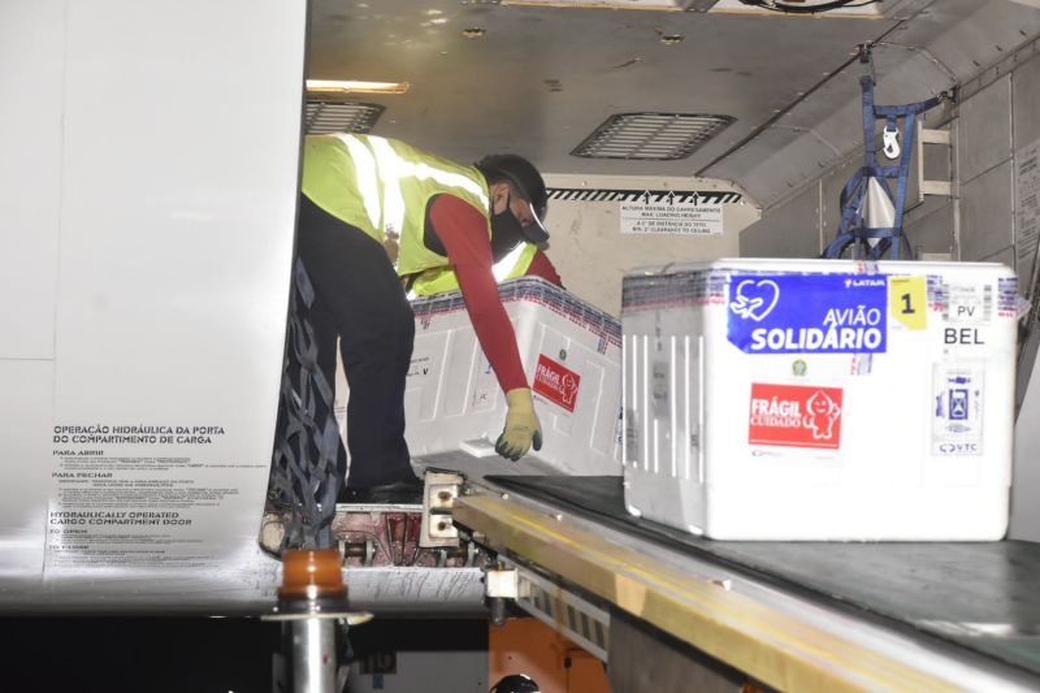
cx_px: 520
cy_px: 346
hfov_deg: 19.5
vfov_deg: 13.0
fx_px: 3033
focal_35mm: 105
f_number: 5.3
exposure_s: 1/100
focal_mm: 70
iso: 1600
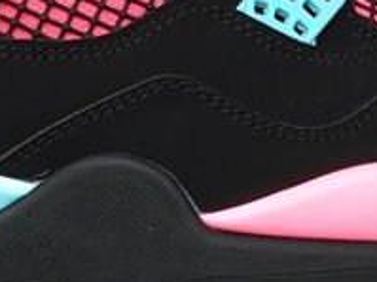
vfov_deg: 10.6
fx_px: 1524
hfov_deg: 14.0
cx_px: 74
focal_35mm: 140
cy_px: 190
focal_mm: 3.3
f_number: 2.4
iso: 25
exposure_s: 1/100
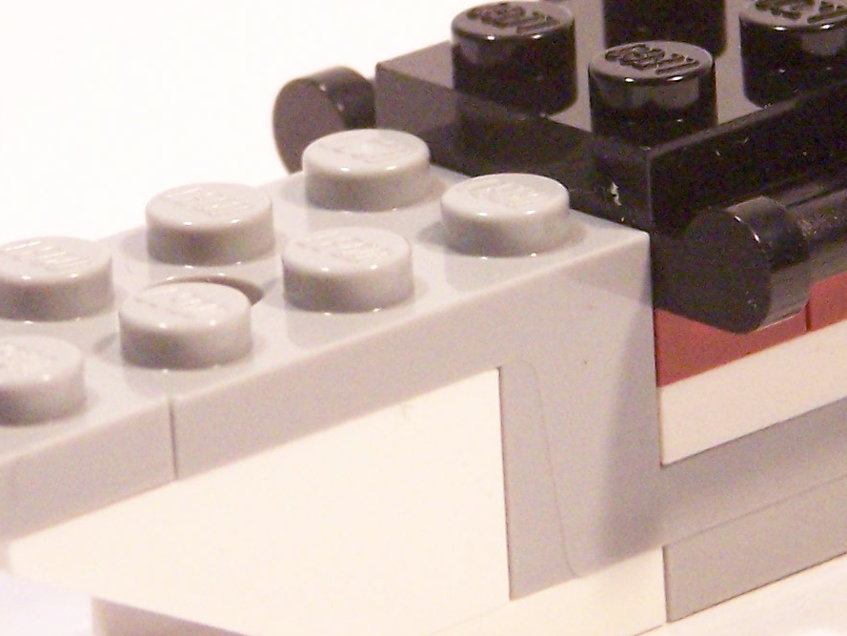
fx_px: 9079
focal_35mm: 371
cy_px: 226
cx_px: 383
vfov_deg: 4.0
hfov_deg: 5.3
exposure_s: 1/60
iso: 400
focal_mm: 21.2
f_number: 3.2
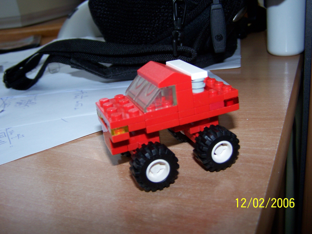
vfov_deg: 37.7
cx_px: 156
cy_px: 117
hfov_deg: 49.0
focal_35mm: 38
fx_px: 343
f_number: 2.8
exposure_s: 1/60
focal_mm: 6.3
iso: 140
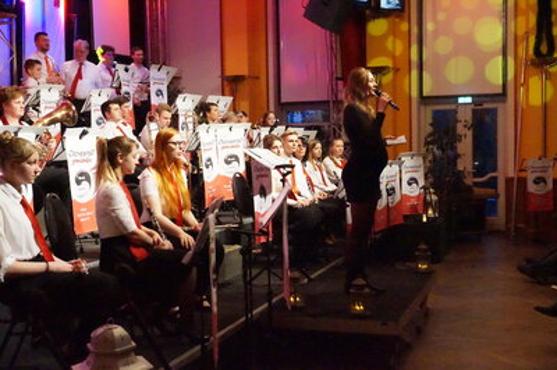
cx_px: 278
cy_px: 185
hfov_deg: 45.0
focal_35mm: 44
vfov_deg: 30.8
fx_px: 672
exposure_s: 1/200
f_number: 7.1
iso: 16000
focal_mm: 29
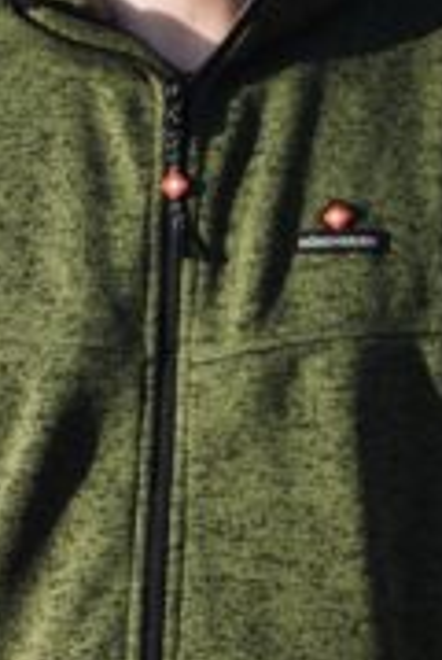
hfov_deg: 6.2
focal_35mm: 223
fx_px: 4091
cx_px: 215
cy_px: 424
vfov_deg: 9.2
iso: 125
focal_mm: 25.7
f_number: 2.8
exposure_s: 1/100
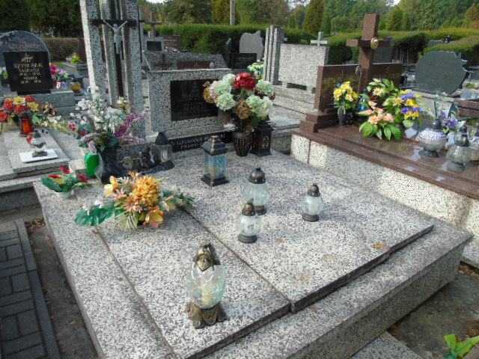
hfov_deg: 69.4
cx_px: 240
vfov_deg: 54.9
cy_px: 180
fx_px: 346
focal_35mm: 25
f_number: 3.4
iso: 80
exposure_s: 1/200
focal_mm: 4.4
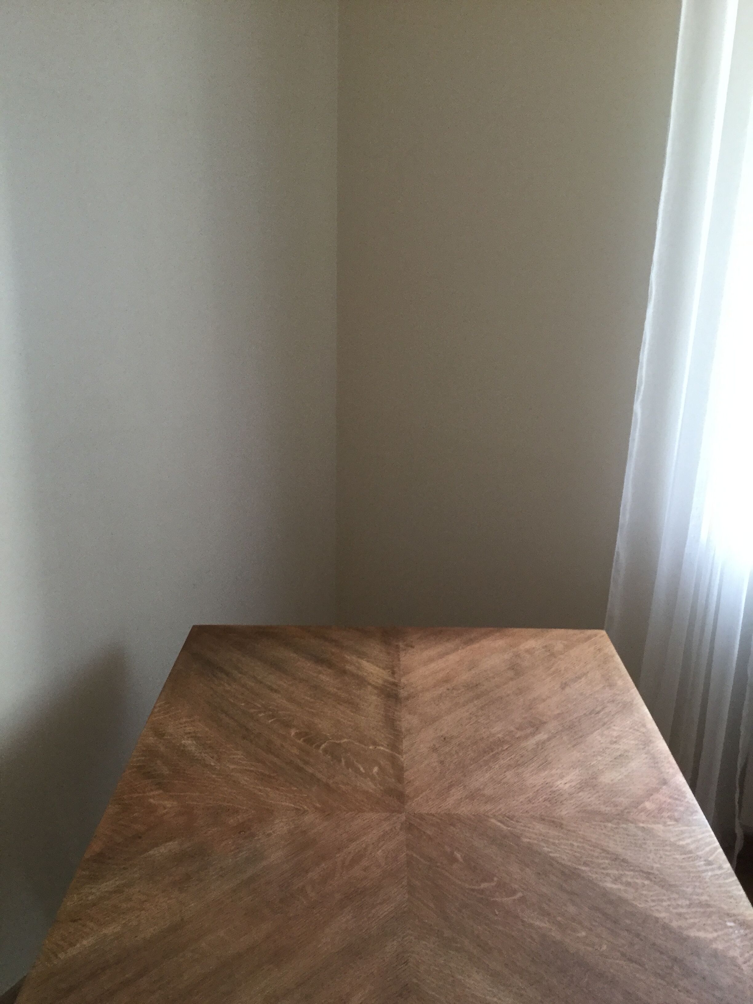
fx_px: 899
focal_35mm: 31
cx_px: 376
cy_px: 502
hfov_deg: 45.4
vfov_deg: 58.4
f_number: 2.4
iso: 160
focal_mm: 3.3
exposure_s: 1/33
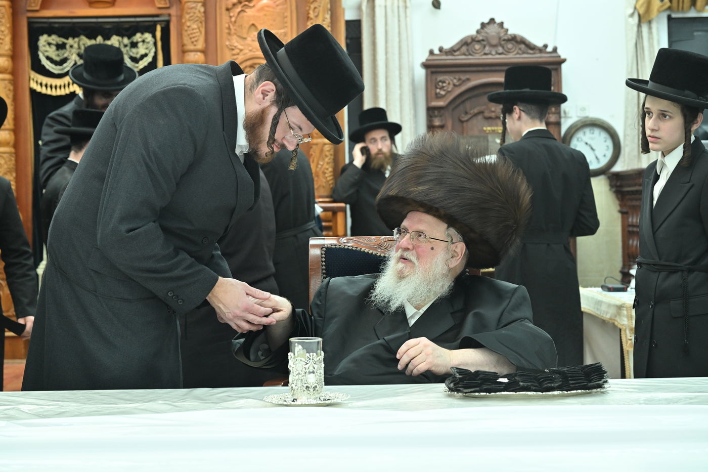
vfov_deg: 20.0
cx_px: 354
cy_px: 236
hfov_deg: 29.7
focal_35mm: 68
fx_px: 1337
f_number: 5.6
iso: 1600
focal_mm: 68
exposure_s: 1/200
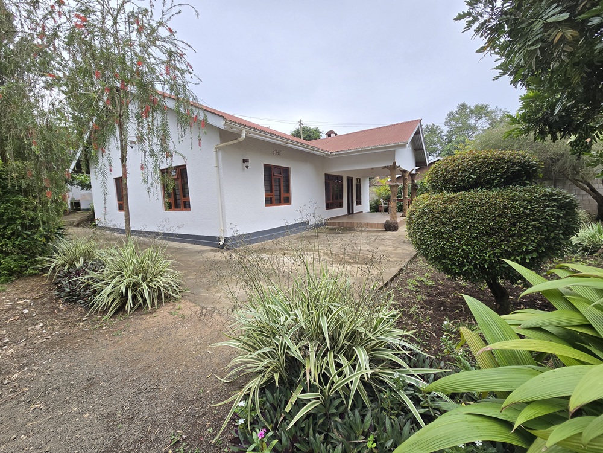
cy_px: 226
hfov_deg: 106.2
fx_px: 226
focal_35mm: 13
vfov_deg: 89.9
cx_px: 302
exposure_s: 1/238
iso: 50
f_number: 2.2
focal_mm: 2.2
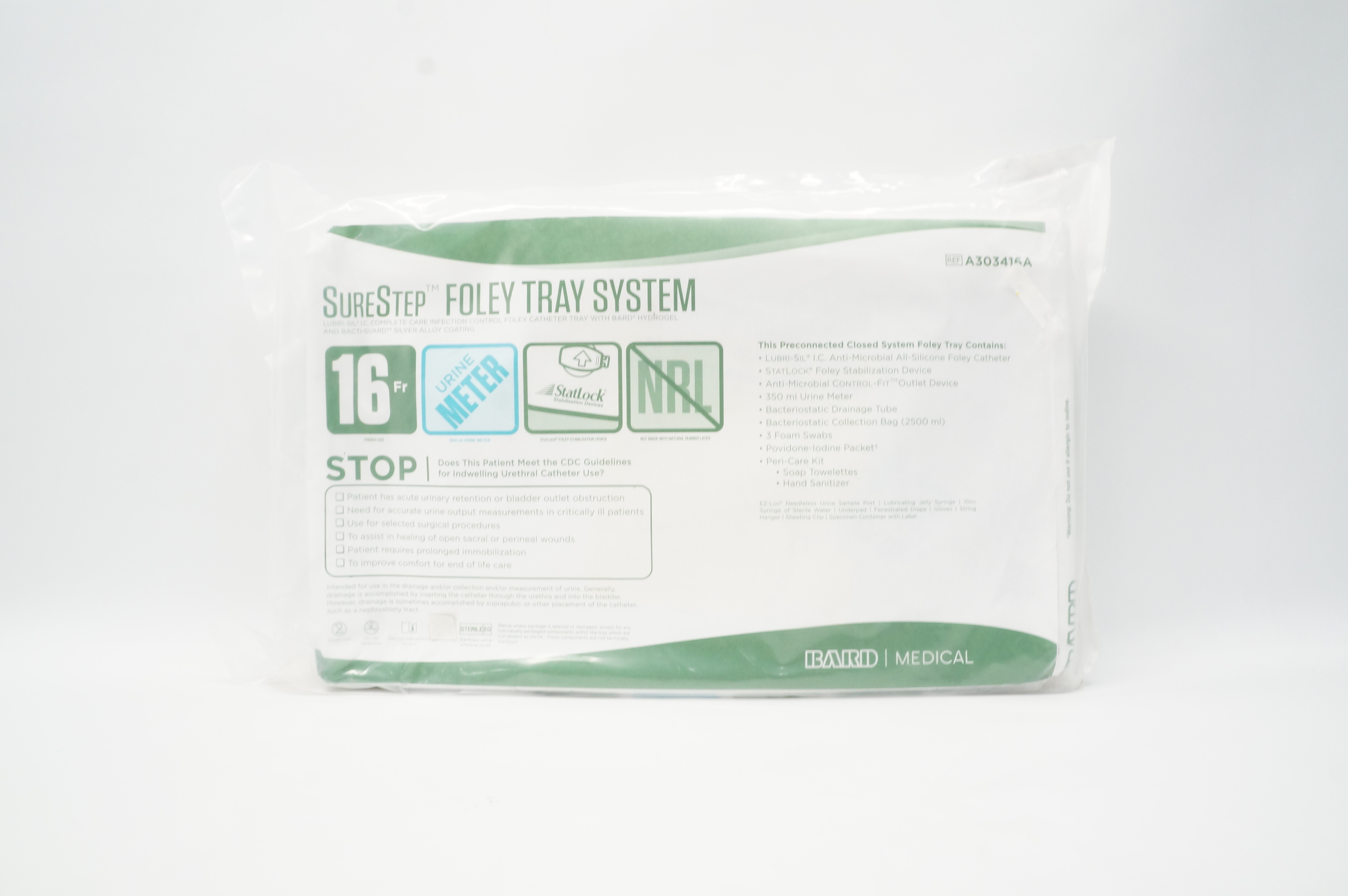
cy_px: 448
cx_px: 674
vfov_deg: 47.8
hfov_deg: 67.4
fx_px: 1010
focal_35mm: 27
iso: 800
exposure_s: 1/20
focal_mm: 18
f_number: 11
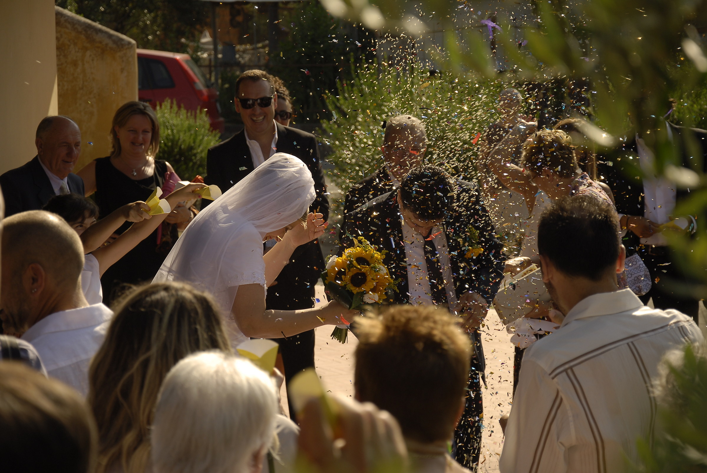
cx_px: 354
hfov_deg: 19.4
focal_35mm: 105
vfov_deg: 13.1
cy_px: 236
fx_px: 2064
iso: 125
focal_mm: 70
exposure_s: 1/500
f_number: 5.3
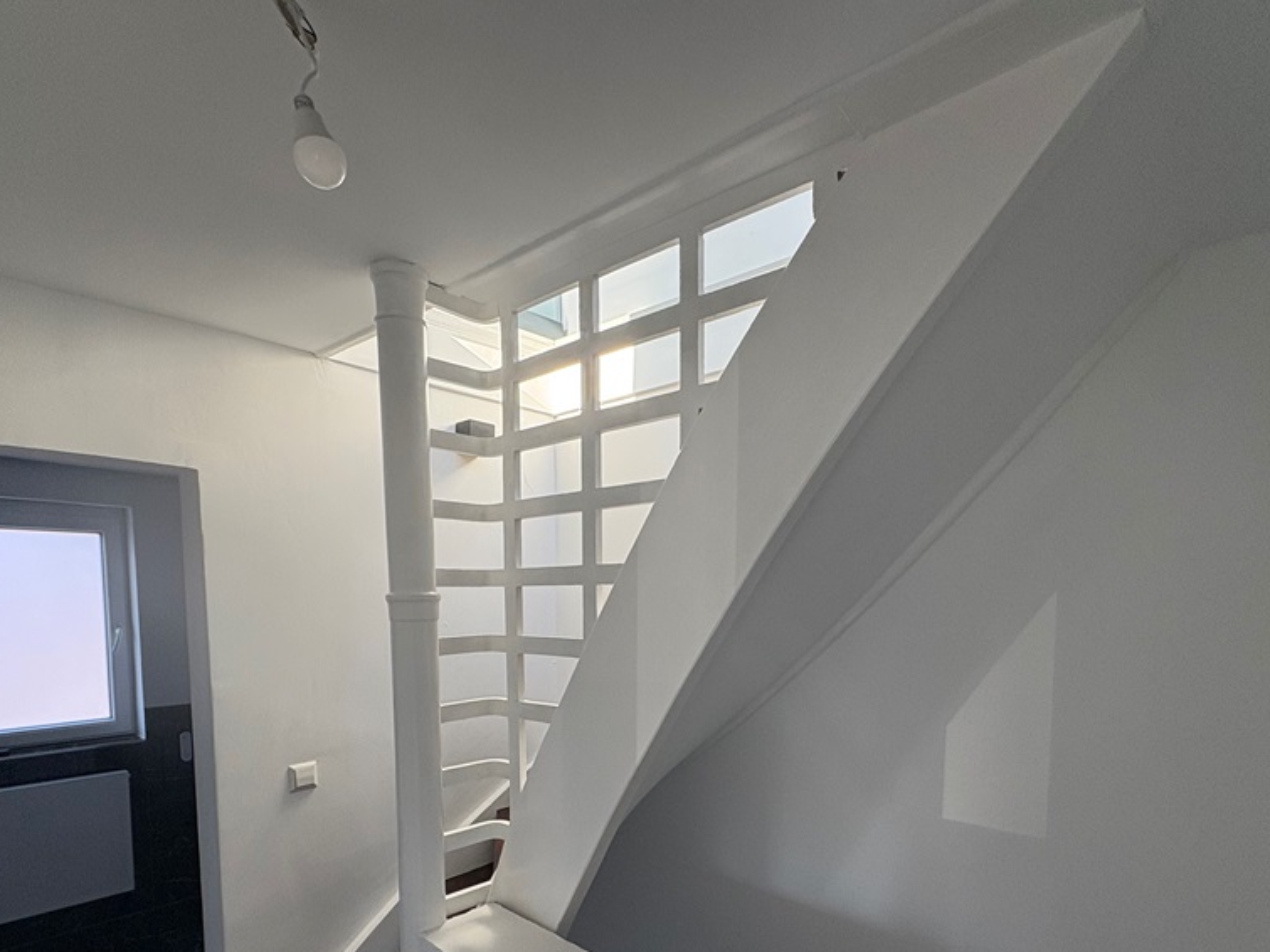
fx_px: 697
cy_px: 644
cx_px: 678
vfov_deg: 66.6
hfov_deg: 84.6
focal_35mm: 19
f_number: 2.2
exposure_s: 1/99
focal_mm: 2.22
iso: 100
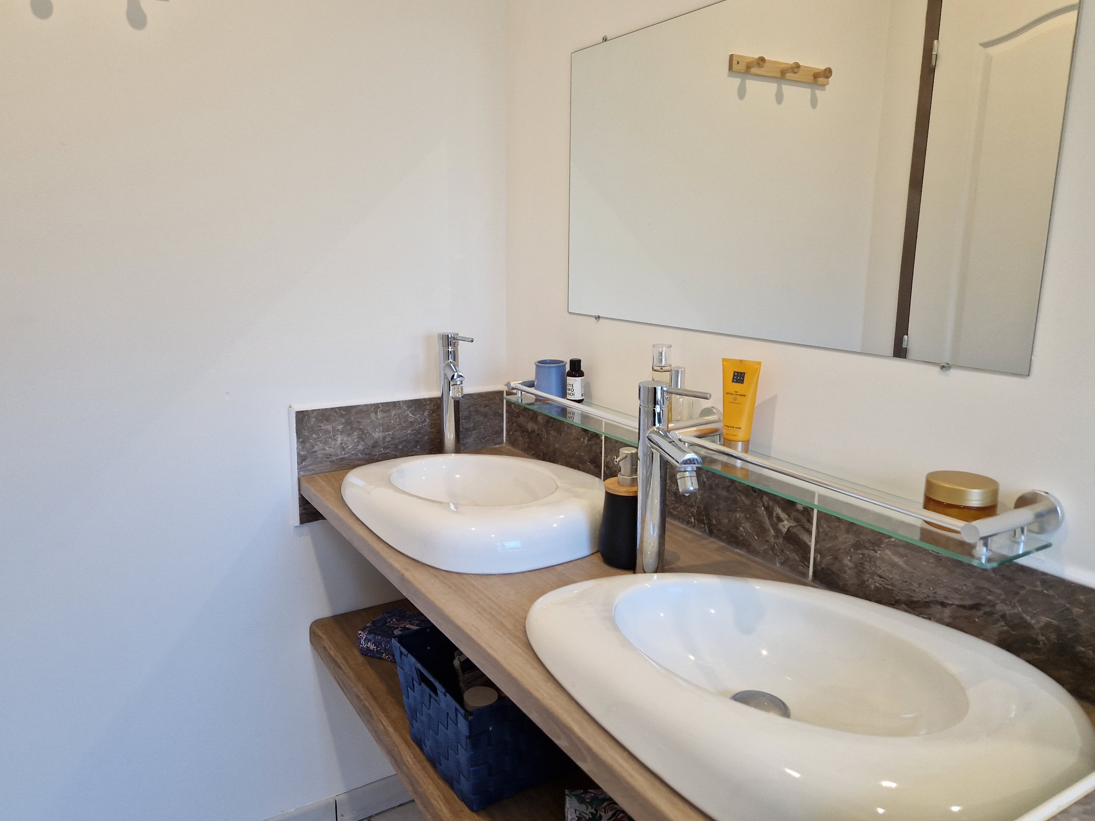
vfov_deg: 54.9
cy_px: 389
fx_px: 791
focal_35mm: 25
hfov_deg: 69.4
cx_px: 523
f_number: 1.8
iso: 200
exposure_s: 1/180
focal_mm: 5.4
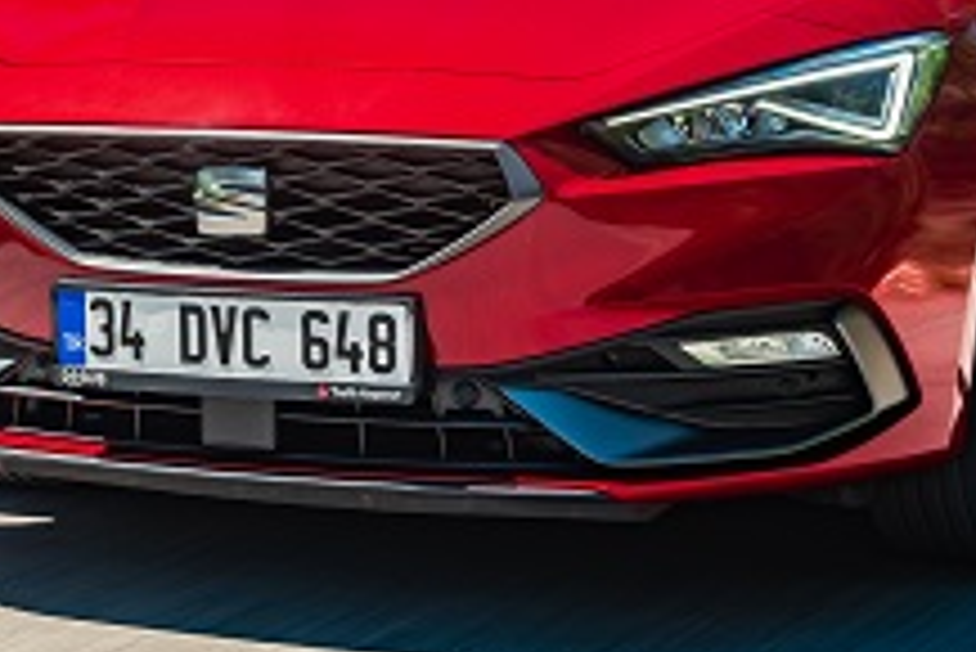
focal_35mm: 112
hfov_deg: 18.2
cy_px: 92
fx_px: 3038
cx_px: 499
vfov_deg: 12.2
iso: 100
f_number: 11
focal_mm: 38
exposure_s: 1/25
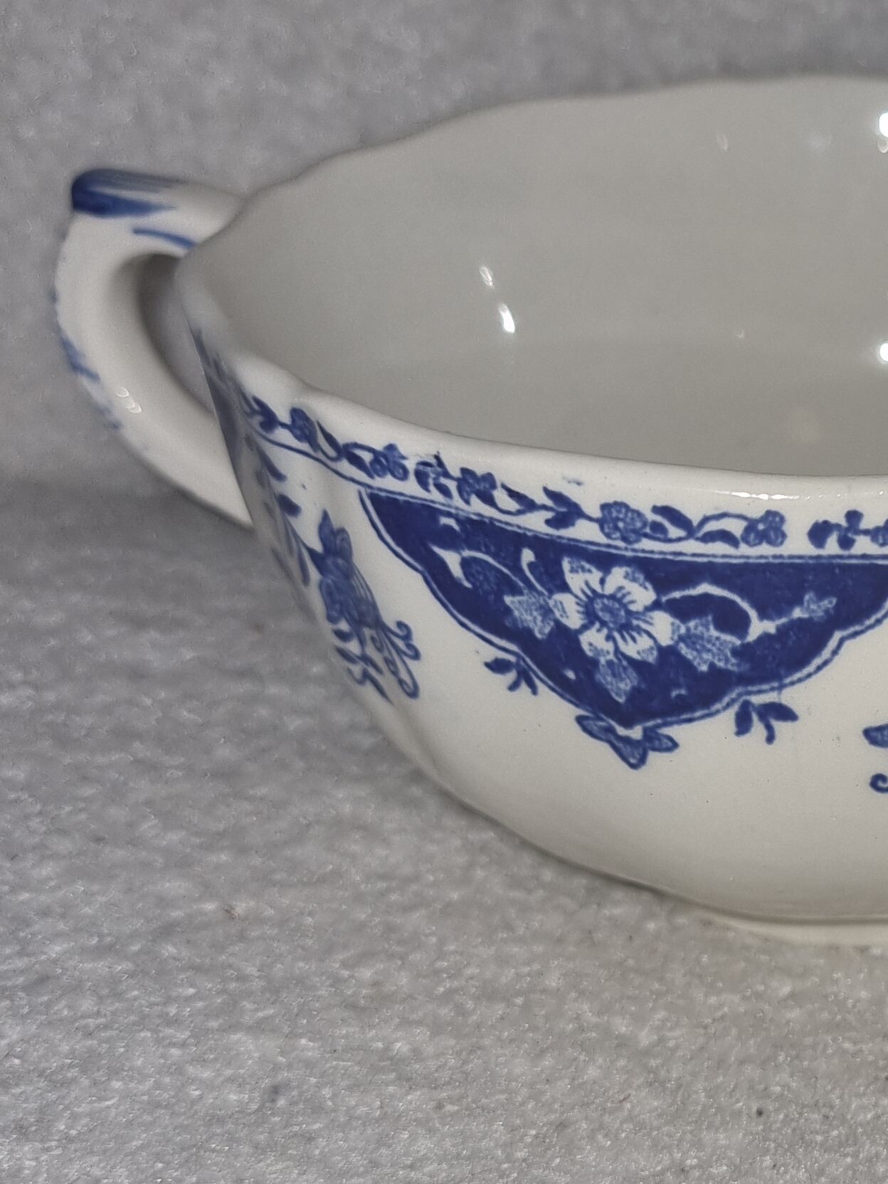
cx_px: 1042
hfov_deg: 21.7
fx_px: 2155
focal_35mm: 63
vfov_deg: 30.5
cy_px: 775
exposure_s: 1/100
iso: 64
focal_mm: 5.4
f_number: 1.8
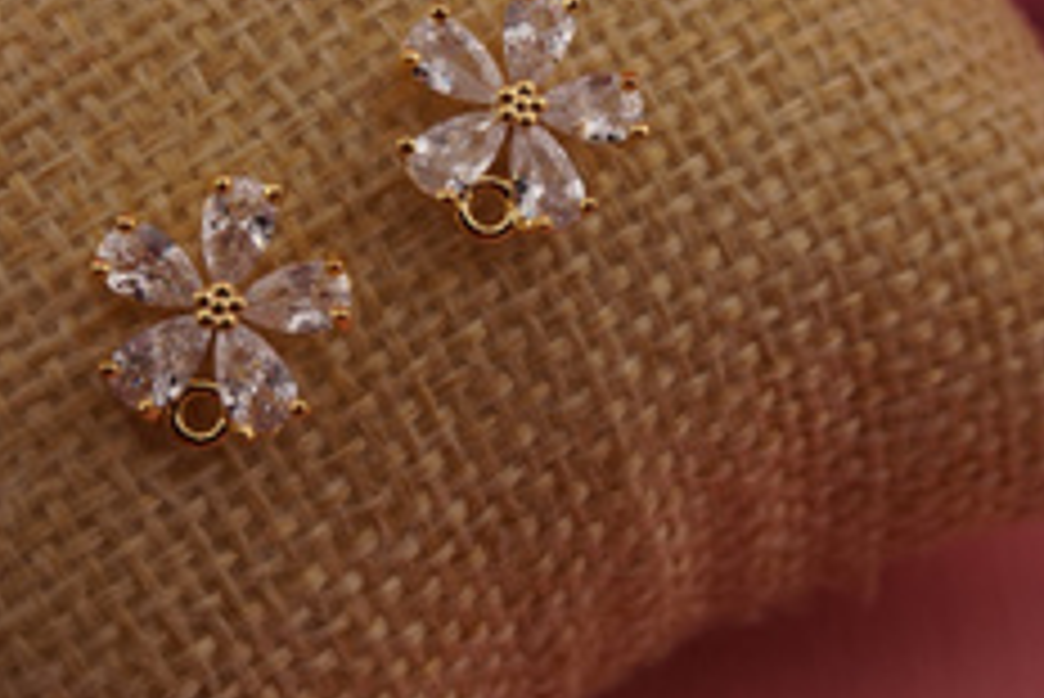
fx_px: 2873
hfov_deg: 20.6
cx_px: 603
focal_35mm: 99
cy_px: 117
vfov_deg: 13.8
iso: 100
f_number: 9
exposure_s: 1/80
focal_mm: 34
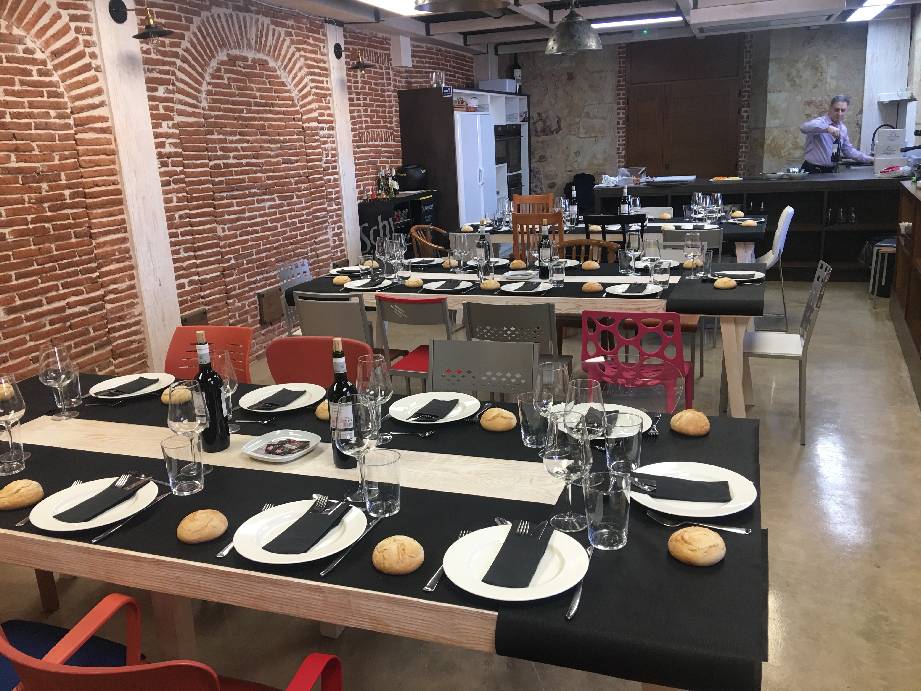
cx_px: 460
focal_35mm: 29
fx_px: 772
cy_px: 346
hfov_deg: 61.7
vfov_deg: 48.2
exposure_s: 1/33
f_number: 2.2
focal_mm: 4.15
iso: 50
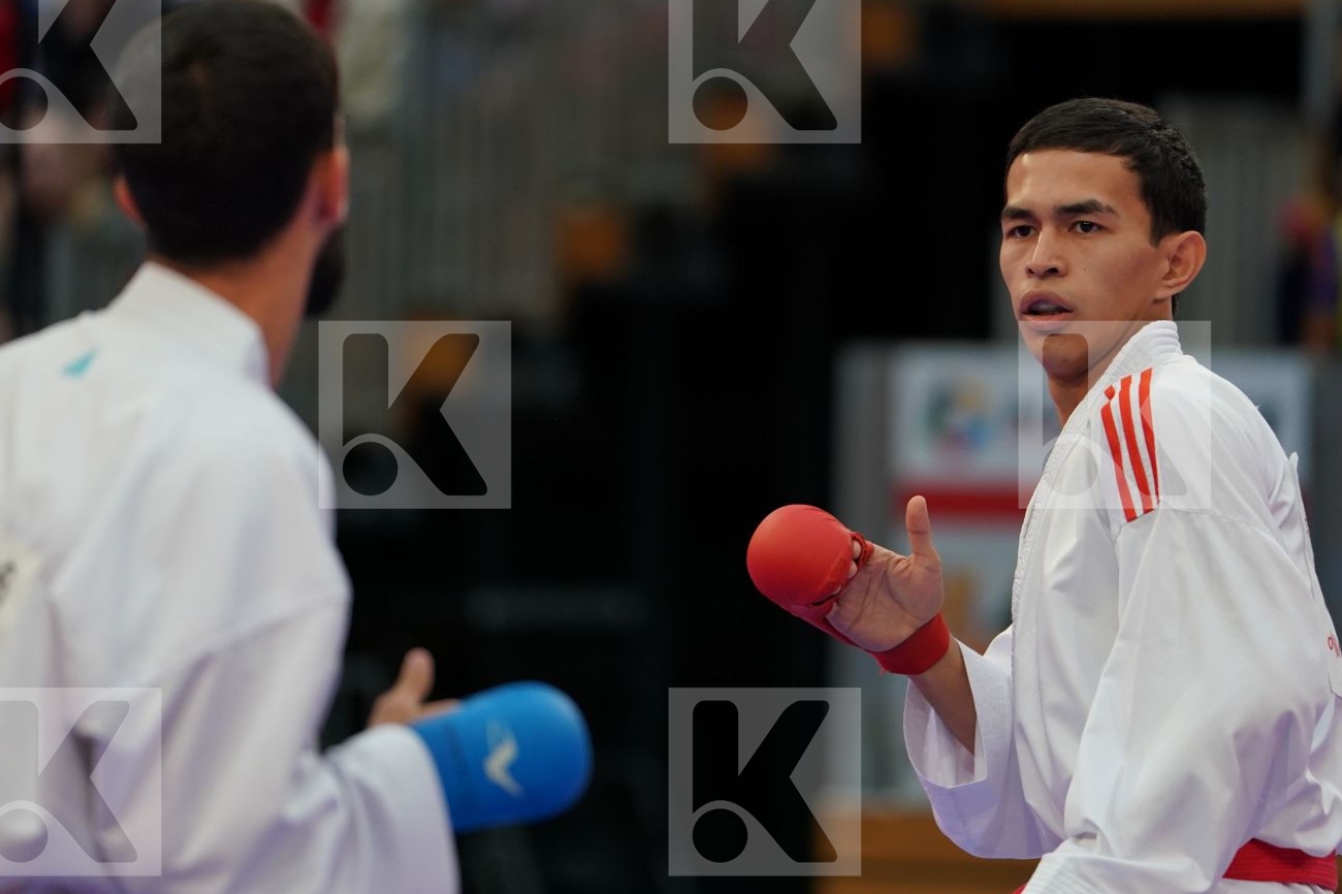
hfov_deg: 7.4
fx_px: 10323
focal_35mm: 277
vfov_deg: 5.0
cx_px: 765
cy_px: 415
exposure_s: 1/1000
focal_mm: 200
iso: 1250
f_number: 2.8
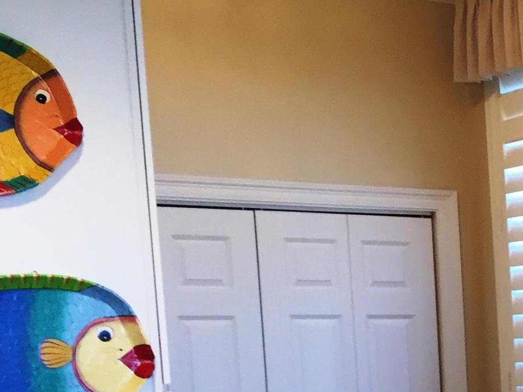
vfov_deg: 14.9
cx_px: 827
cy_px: 529
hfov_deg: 18.1
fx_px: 1420
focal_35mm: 94
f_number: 2.2
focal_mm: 4.15
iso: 64
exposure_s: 1/30
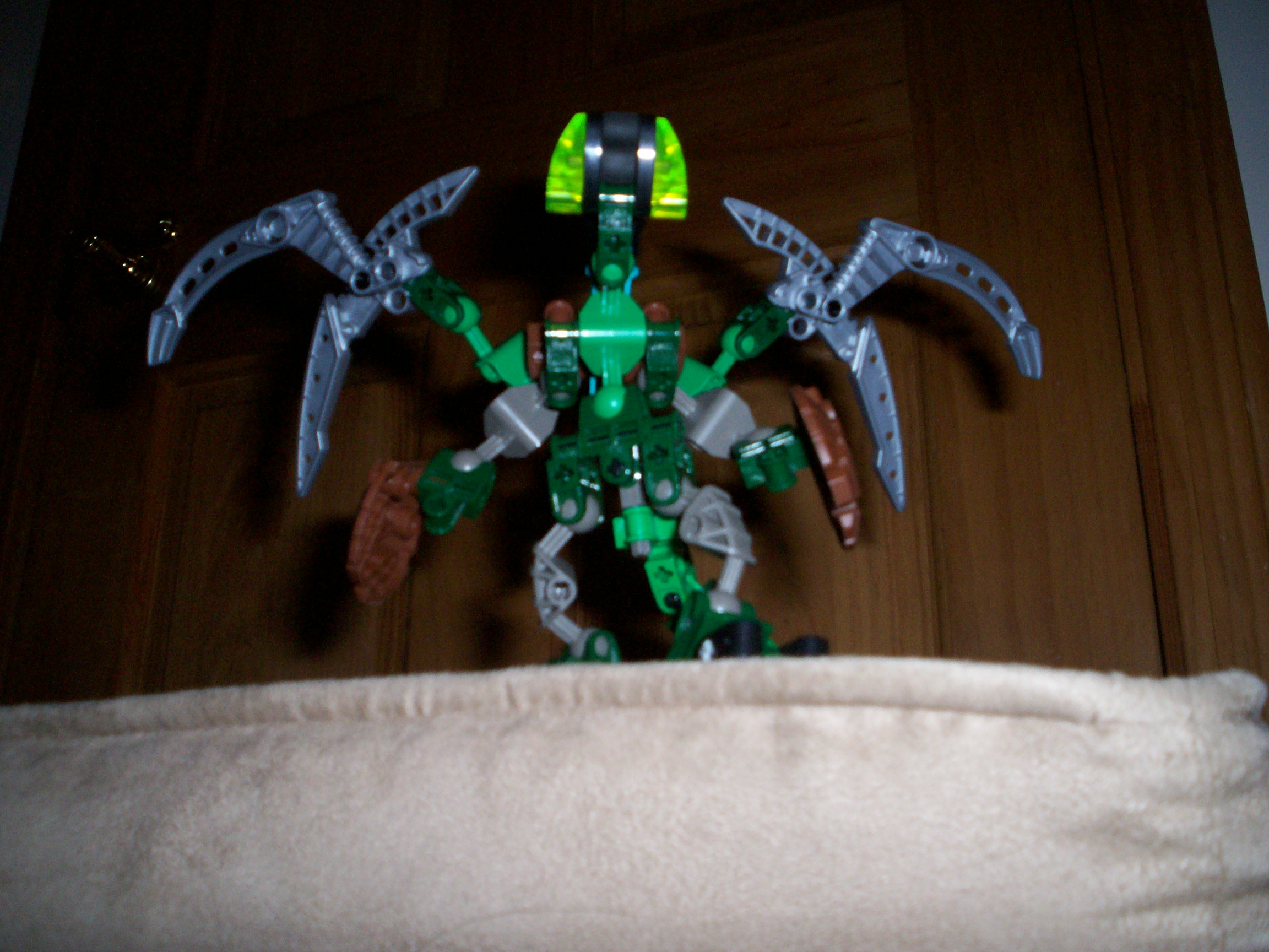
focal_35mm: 36
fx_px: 1320
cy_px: 476
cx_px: 634
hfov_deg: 51.4
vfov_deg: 39.7
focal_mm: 5.9
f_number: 4.5
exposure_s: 1/64
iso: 140
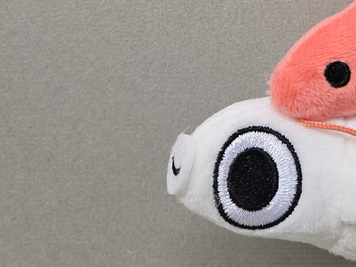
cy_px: -137
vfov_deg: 13.5
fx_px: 1059
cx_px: 366
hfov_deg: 18.5
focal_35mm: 103
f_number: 1.8
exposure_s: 1/100
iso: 200
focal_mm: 5.4
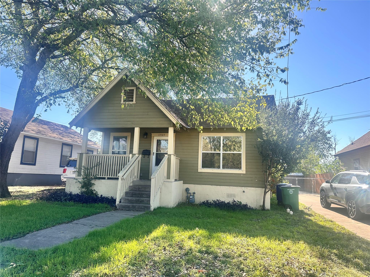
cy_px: 138
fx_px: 257
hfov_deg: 71.6
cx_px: 185
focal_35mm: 24
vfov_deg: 56.8
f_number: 1.78
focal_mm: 6.86
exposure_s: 1/1374
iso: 80
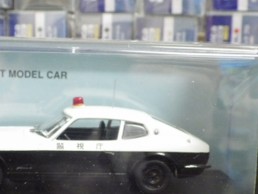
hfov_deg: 25.1
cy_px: 137
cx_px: 76
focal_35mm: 77
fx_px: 574
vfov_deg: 19.1
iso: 800
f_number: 3.6
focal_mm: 7.4
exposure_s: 1/25
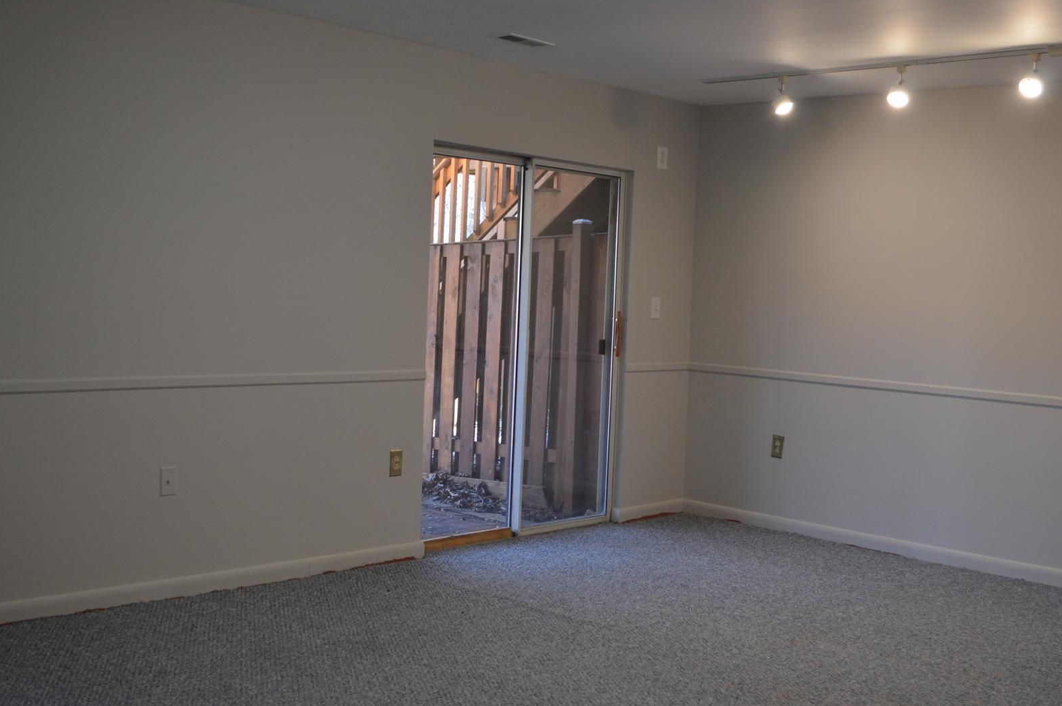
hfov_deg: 49.6
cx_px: 562
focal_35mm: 39
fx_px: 1149
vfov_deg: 34.1
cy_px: 333
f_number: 4
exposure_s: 1/60
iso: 400
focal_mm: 20
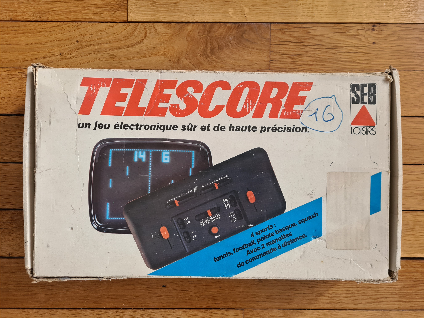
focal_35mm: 26
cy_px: 159
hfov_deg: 67.3
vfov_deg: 53.1
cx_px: 212
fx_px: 318
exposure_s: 1/50
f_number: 1.8
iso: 125
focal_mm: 5.4
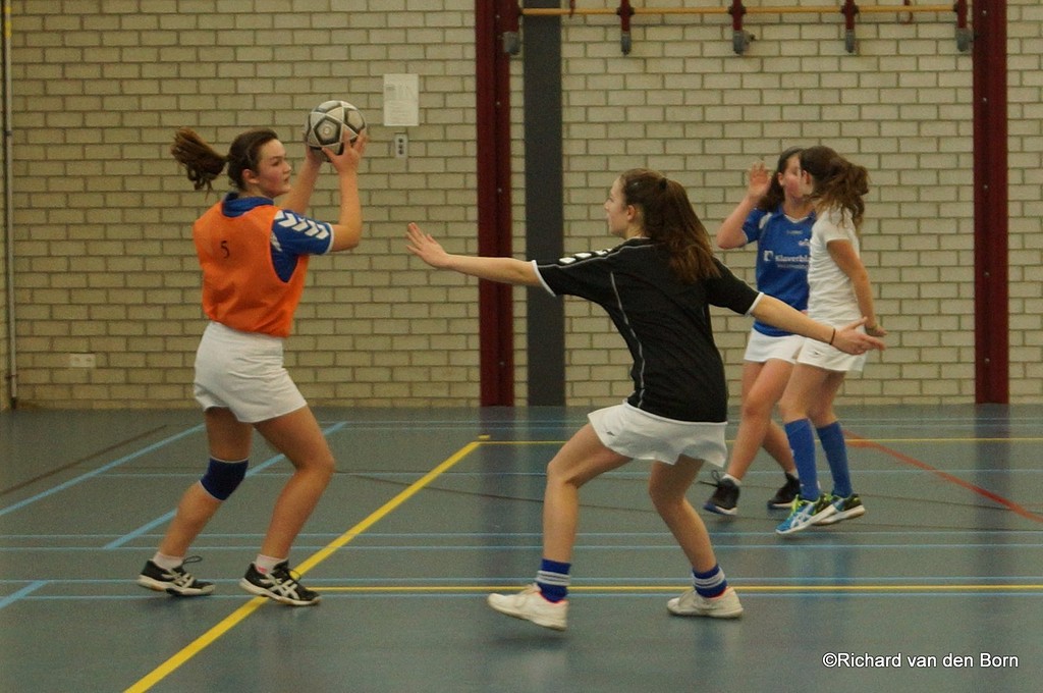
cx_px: 522
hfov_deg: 43.7
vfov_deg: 29.8
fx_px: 1302
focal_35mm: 45
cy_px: 346
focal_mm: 30
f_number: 2.8
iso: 800
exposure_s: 1/320
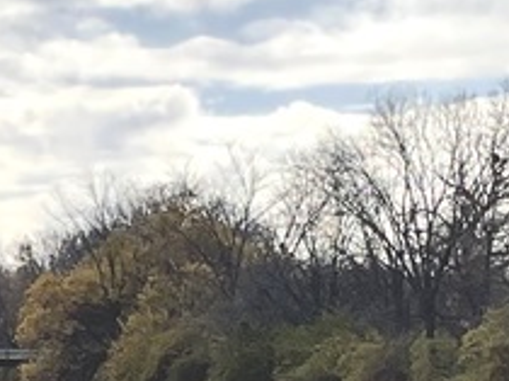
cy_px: 612
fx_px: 2923
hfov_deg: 9.9
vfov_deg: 7.3
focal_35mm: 199
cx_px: -24
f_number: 1.8
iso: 16
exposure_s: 1/4405
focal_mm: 3
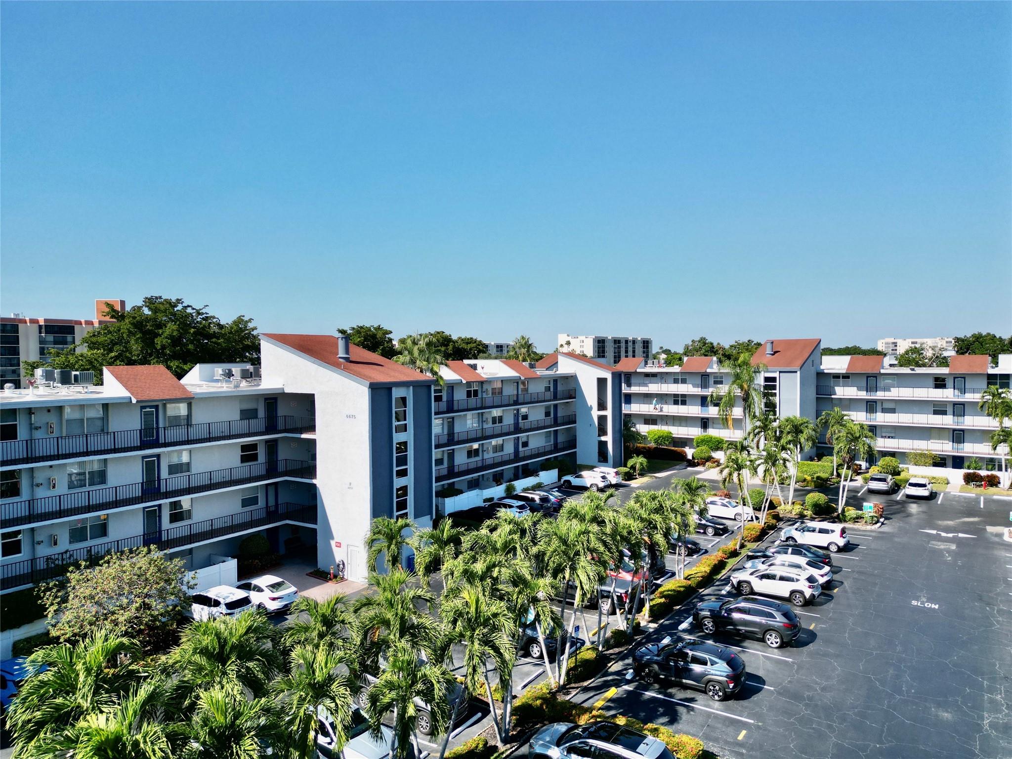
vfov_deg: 56.8
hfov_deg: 71.6
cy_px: 380
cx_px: 506
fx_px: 702
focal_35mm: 24
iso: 150
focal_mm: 6.72
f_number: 1.7
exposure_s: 1/3000
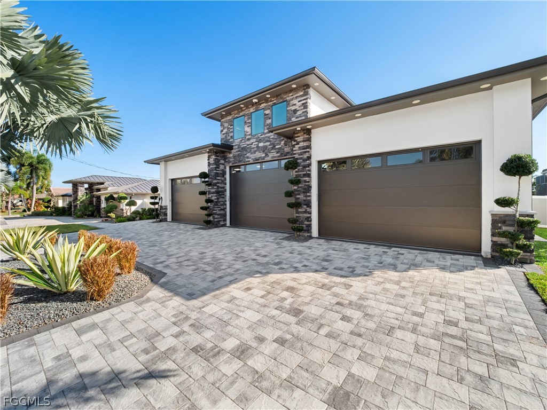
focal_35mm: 14
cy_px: 205
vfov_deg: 85.7
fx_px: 221
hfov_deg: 102.1
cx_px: 274
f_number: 7.1
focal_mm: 7
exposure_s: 1/100
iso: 200
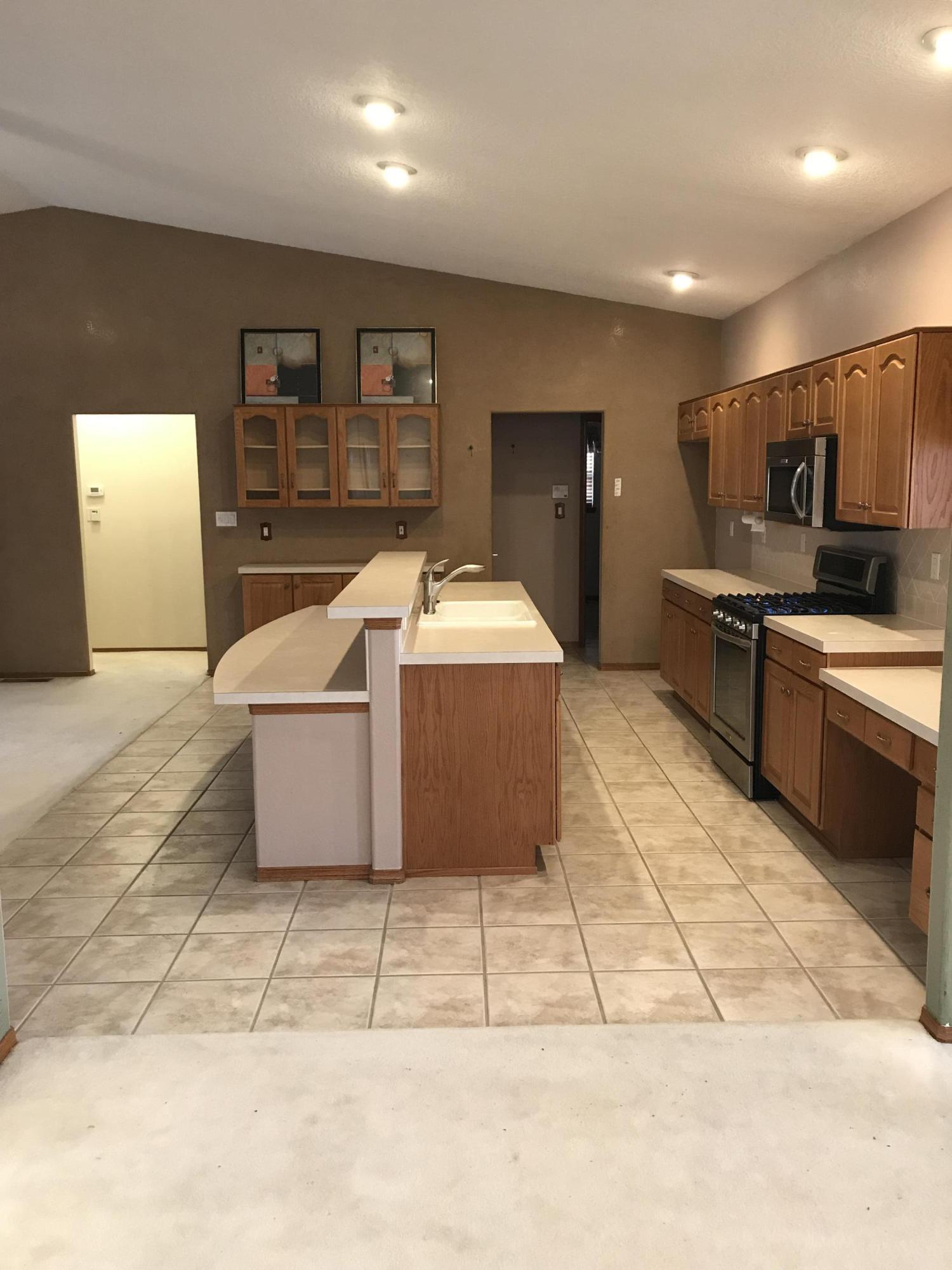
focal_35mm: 28
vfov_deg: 63.4
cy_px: 635
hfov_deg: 49.7
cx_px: 476
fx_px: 1027
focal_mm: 3.99
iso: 50
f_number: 1.8
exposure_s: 1/15
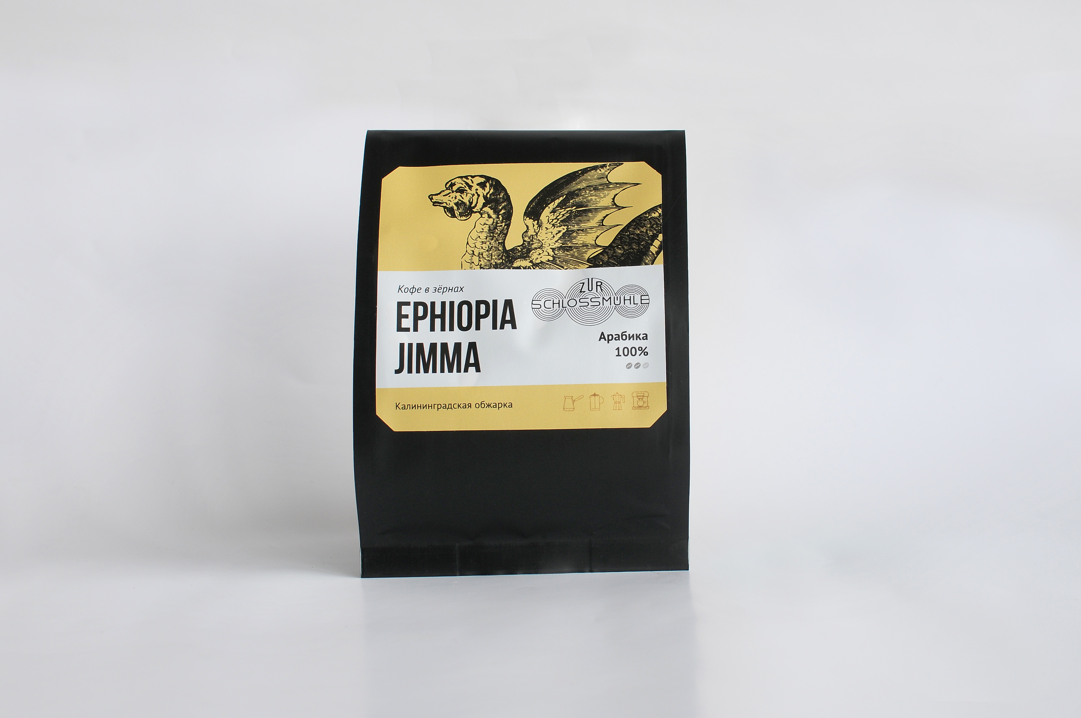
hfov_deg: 35.4
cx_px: 521
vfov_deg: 23.9
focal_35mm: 57
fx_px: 1696
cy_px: 359
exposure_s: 1/25
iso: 200
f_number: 5
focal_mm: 35
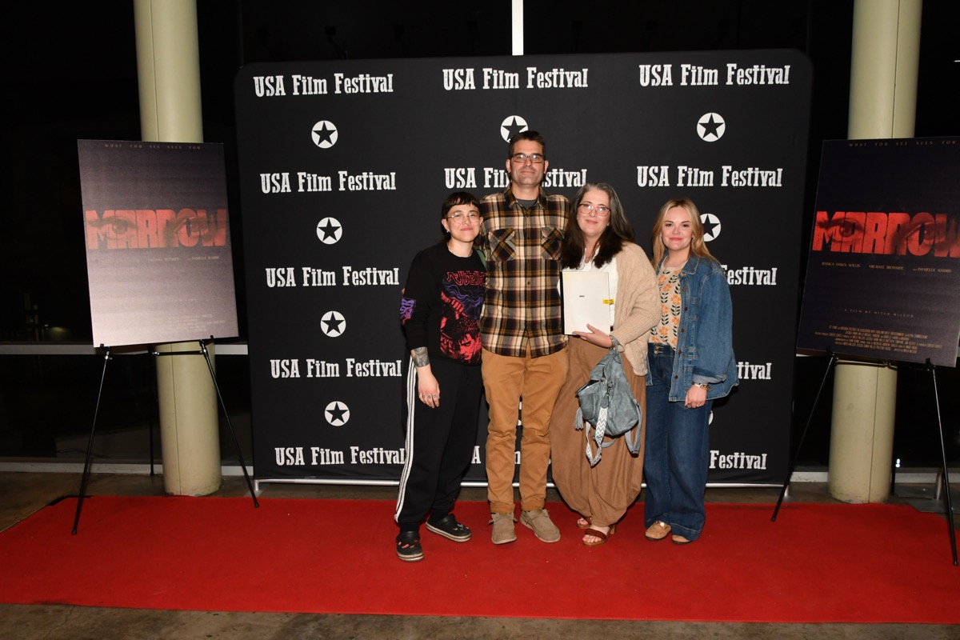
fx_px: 720
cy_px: 320
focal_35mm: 27
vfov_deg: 47.9
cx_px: 480
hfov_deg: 67.4
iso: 800
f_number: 9.5
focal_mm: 18
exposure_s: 1/180
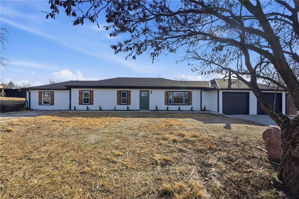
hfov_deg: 104.3
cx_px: 150
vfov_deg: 81.1
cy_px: 100
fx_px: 116
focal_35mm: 14
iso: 1000
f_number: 11
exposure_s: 1/5000
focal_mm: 14
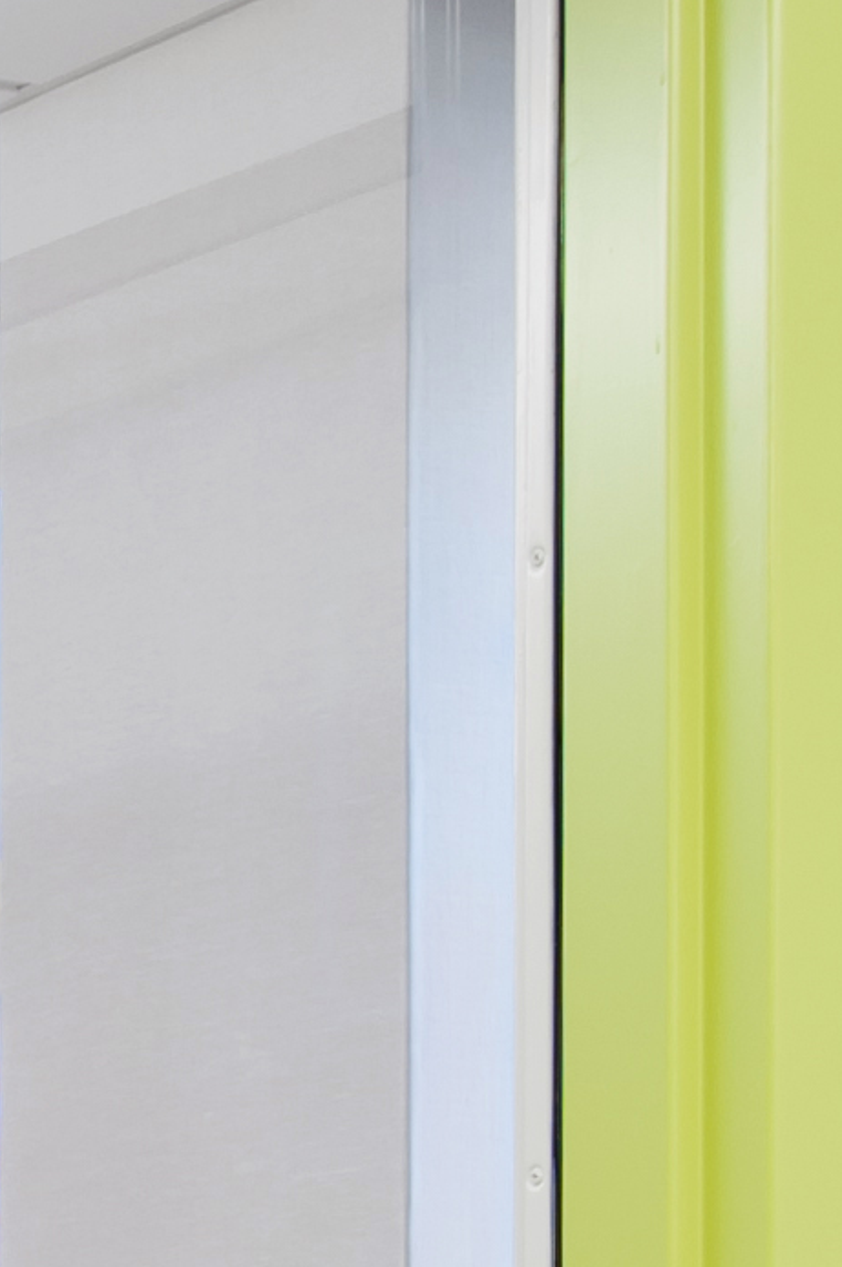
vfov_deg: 12.6
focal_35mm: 145
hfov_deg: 8.2
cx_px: -1554
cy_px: 2454
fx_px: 5099
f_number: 8
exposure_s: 1/4
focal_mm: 24
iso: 160
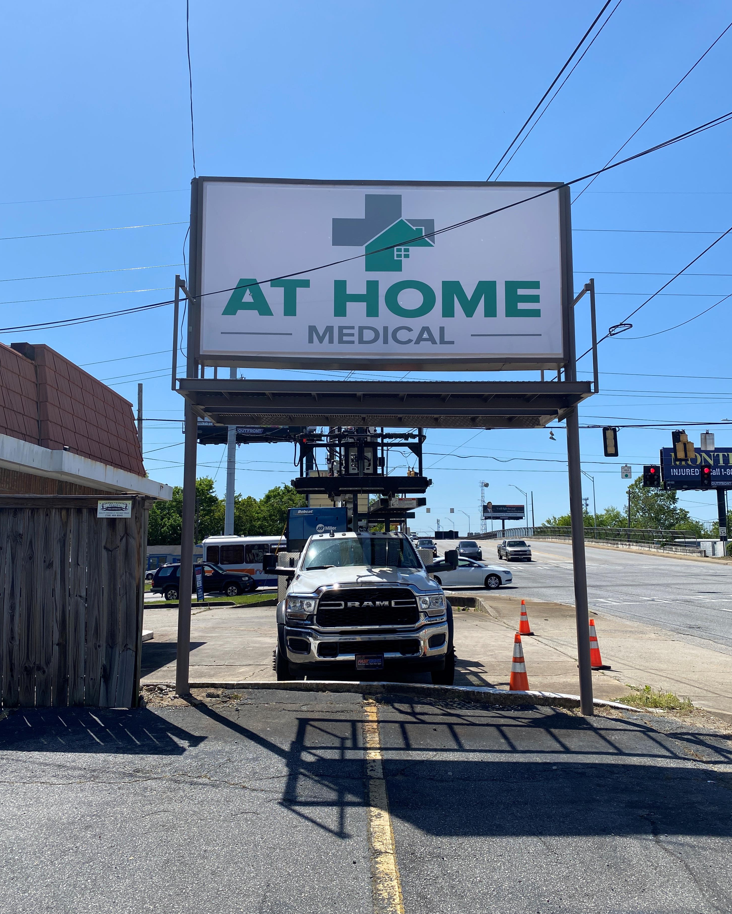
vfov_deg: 62.2
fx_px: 758
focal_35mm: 28
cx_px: 372
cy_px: 448
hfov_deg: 51.5
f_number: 1.8
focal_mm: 4.25
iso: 32
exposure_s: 1/3497
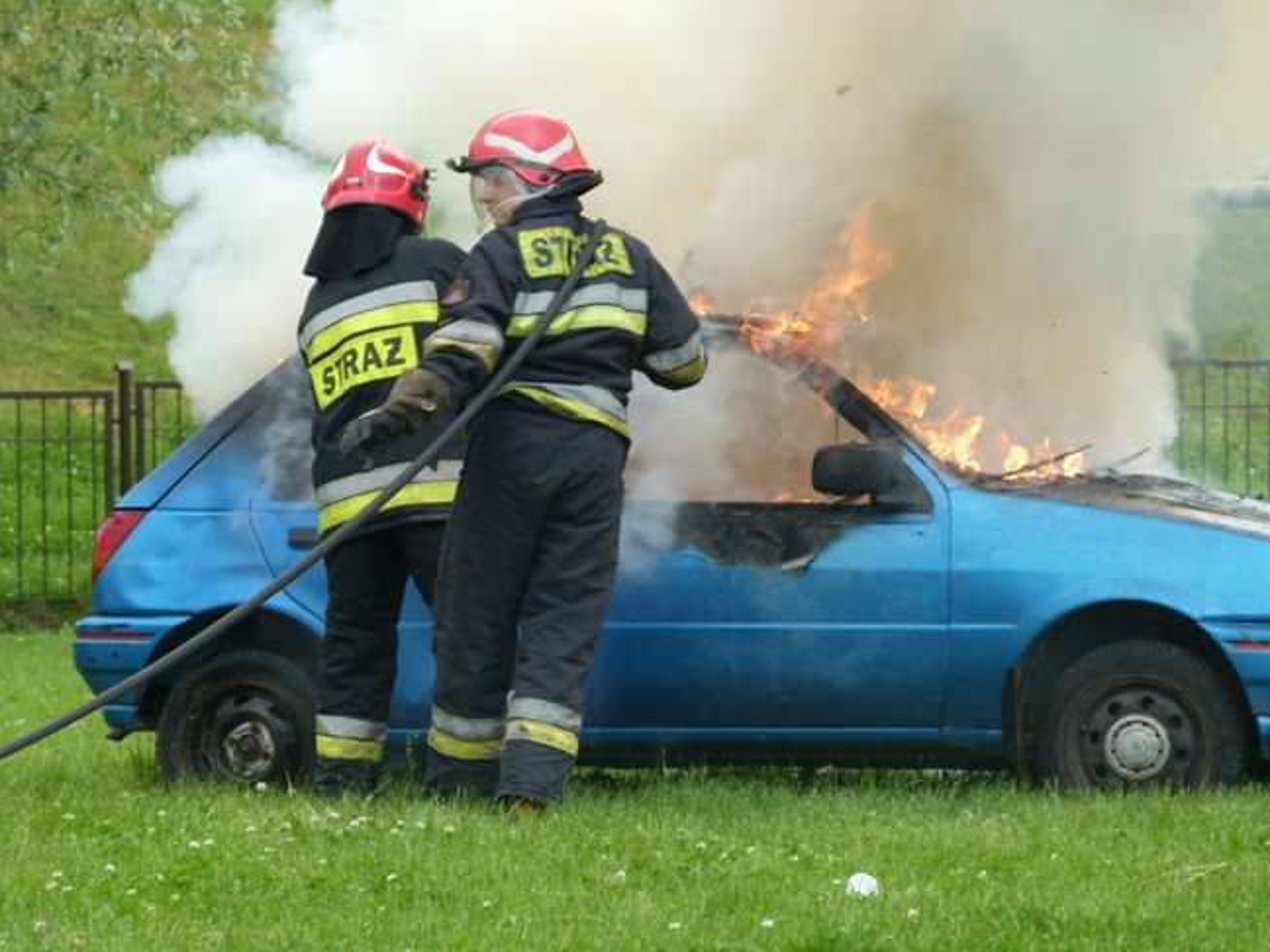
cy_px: 476
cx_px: 635
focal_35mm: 253
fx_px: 9282
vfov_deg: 5.9
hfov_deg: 7.8
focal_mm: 45.4
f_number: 4
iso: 100
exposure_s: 1/160
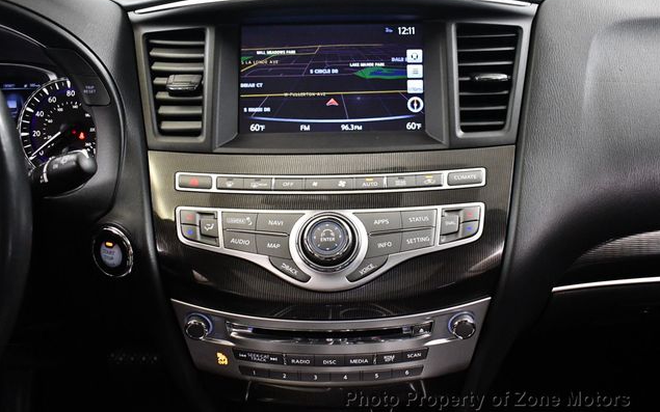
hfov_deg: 52.7
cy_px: 196
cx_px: 332
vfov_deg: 34.4
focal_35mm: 37
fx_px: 666
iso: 3200
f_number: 3.5
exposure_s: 1/100
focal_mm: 18
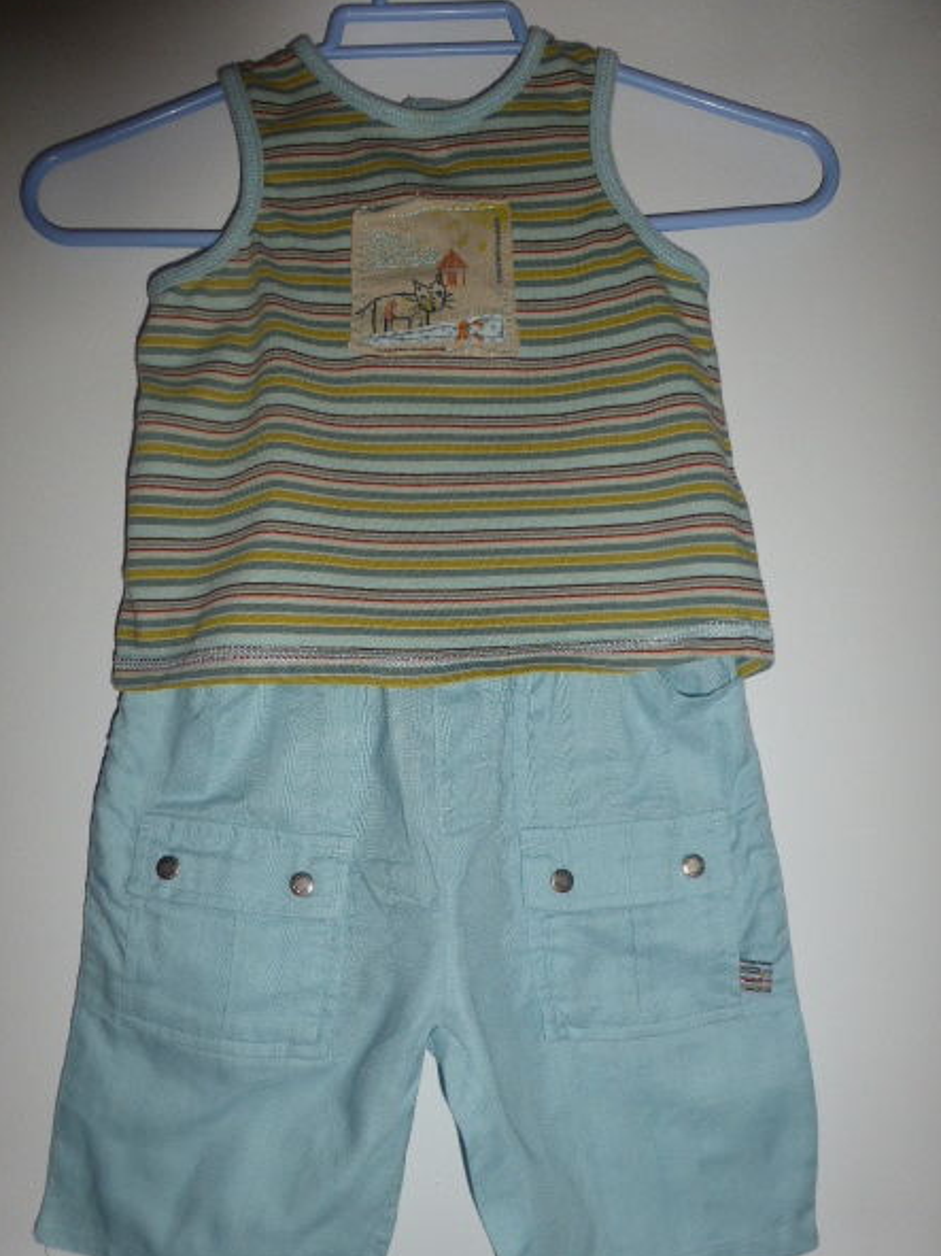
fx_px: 943
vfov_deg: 67.2
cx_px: 486
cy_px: 672
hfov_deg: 53.0
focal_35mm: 26
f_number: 3.3
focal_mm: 4.3
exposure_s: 1/60
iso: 100
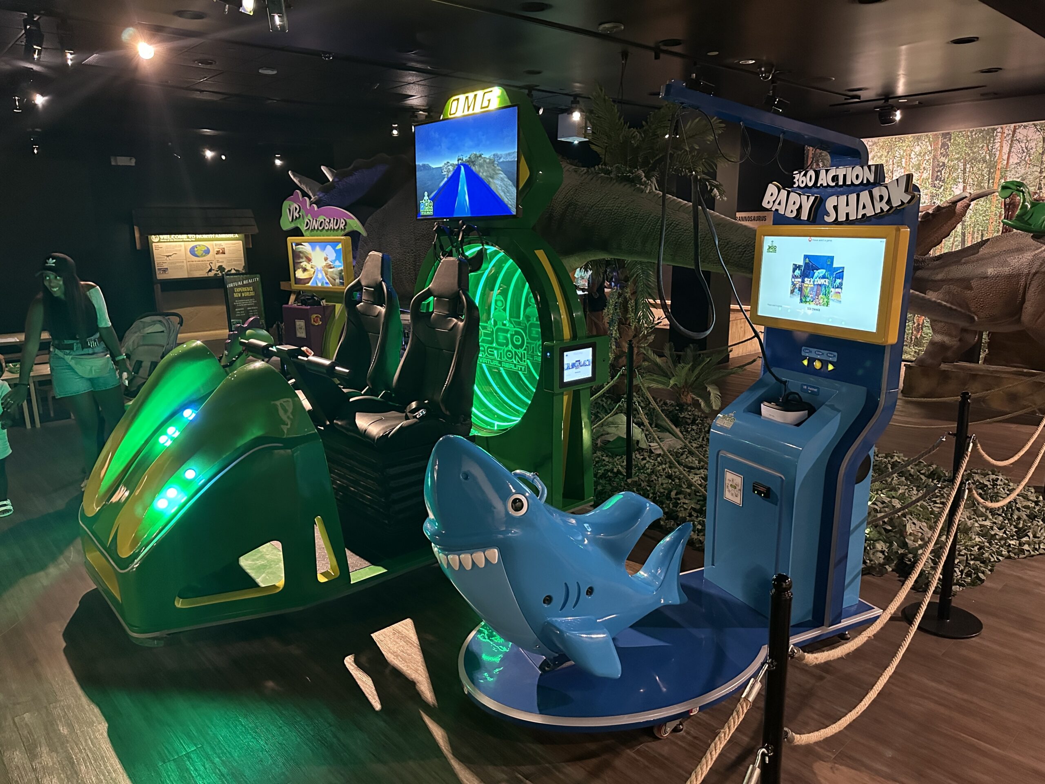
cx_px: 522
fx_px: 725
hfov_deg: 71.6
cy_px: 392
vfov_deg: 56.8
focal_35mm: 24
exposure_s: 1/40
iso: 640
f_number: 1.78
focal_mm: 6.86
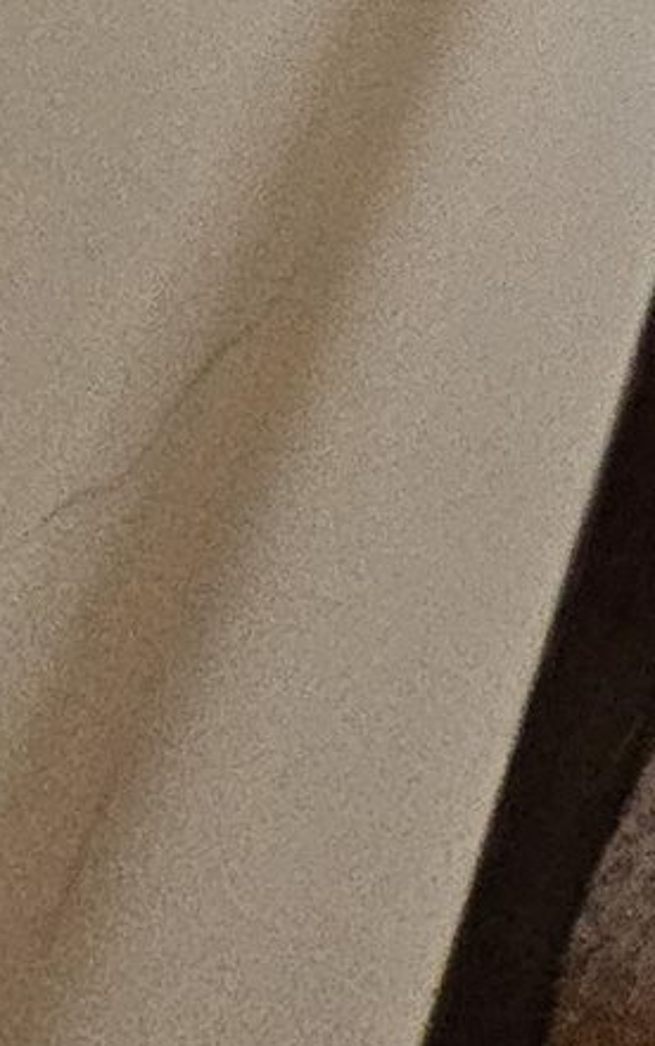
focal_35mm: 72
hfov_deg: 14.3
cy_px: -1504
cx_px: 1414
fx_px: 2054
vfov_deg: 14.9
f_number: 2.2
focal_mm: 2.2
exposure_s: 1/60
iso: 320
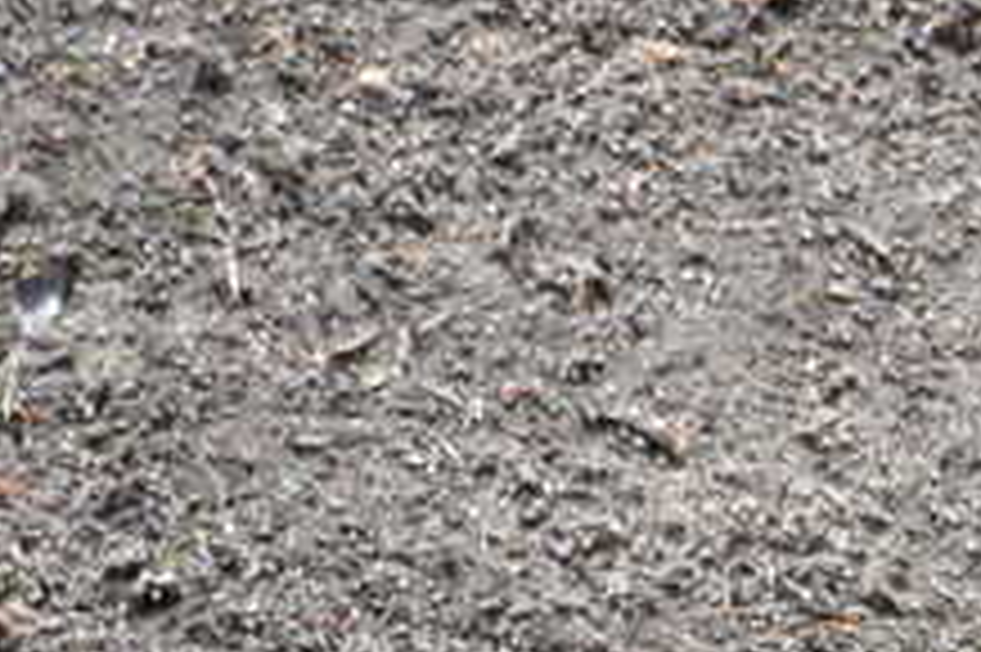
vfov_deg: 0.8
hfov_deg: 1.2
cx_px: 1508
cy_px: 688
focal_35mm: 1761
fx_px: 47950
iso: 450
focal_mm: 300
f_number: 5.6
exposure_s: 1/640
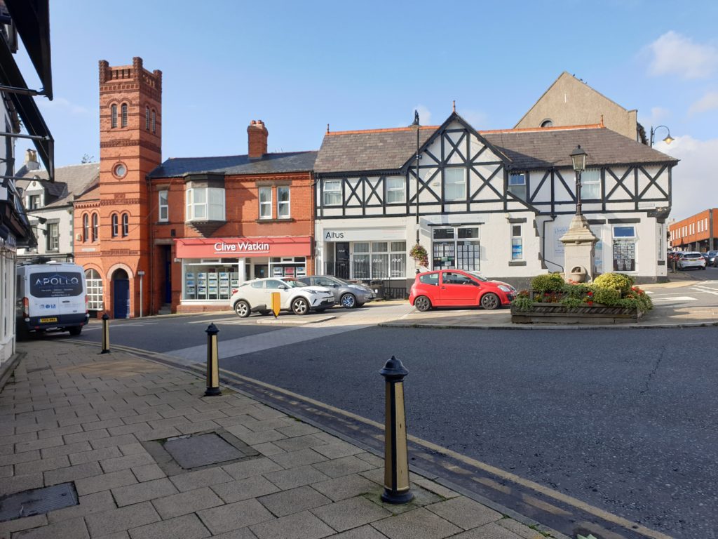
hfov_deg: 67.3
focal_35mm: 26
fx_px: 539
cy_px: 270
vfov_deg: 53.1
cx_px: 359
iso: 50
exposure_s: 1/777
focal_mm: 4.3
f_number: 2.4
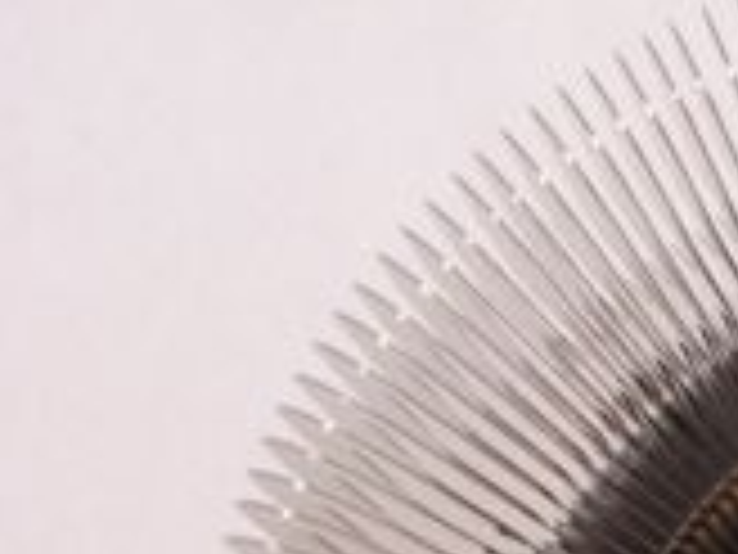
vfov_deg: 8.6
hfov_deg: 11.5
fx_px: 3582
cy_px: 896
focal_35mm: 168
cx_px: 950
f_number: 3
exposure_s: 1/30.5
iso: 50
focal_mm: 7.1
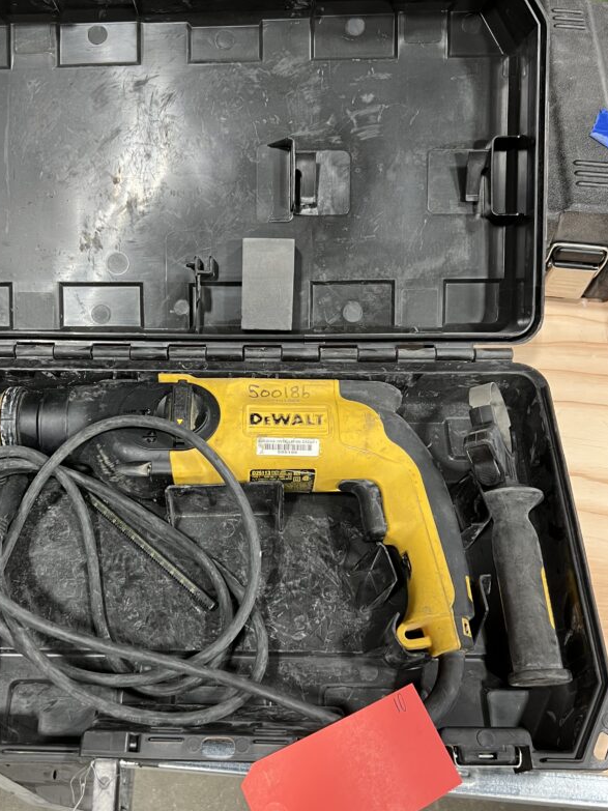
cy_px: 413
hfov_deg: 41.5
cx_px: 234
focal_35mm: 34
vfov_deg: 54.0
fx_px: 796
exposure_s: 1/60
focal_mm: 5.7
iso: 125
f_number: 1.5
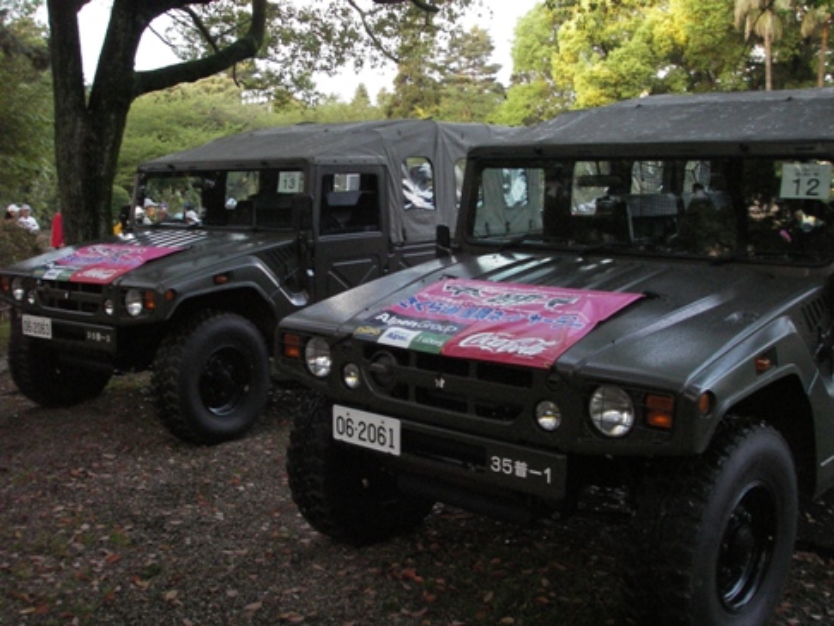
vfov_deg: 37.8
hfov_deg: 49.0
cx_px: 417
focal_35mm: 38
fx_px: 916
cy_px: 313
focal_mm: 6.3
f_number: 3.3
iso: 200
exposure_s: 1/30
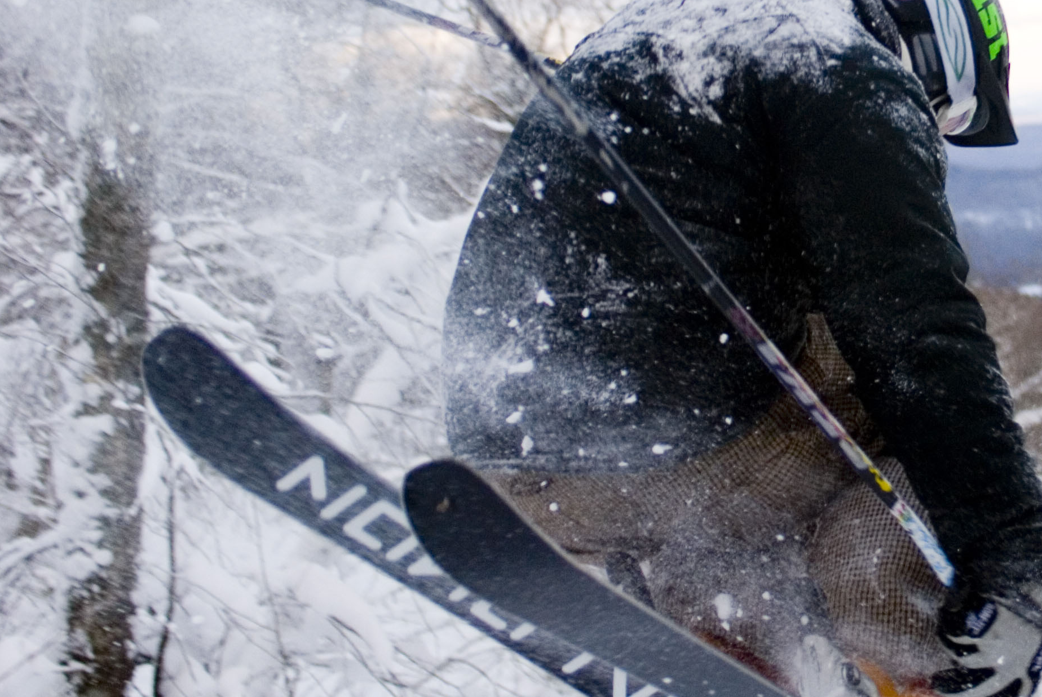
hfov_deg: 22.2
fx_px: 2550
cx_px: 1054
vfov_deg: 15.4
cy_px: 83
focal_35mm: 88
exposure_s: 1/640
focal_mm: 28
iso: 200
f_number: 2.8
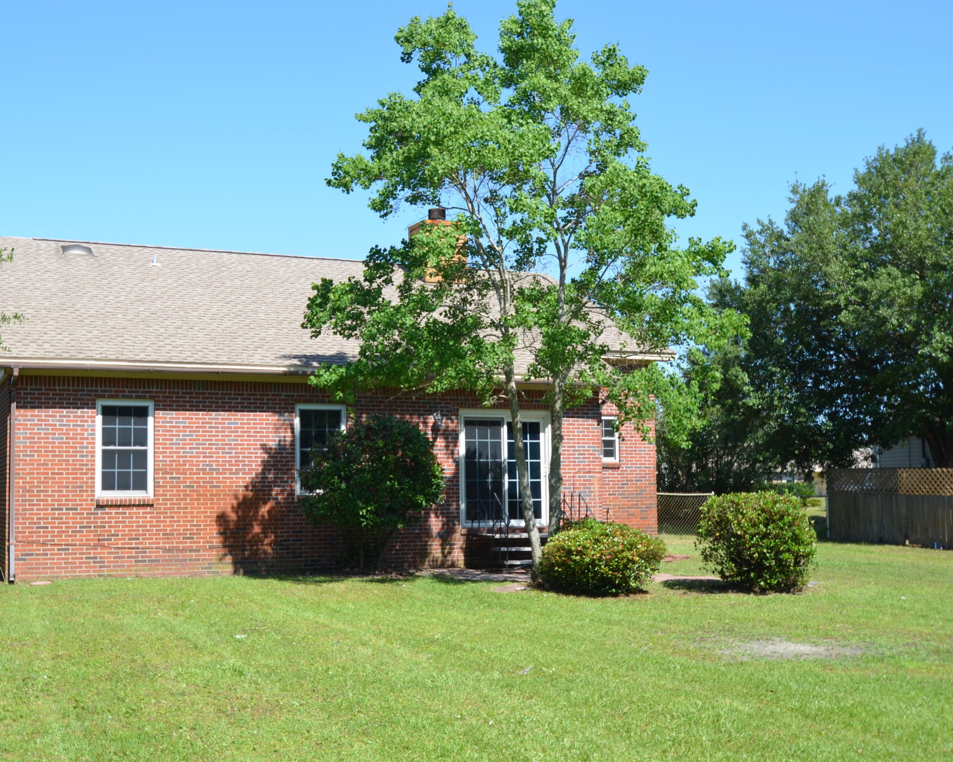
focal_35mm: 41
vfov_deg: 36.5
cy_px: 380
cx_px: 386
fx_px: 1157
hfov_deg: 44.6
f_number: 8
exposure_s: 1/250
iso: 180
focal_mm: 24
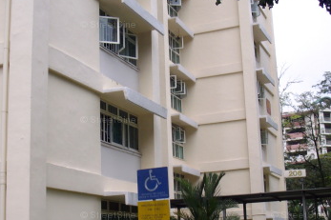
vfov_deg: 22.2
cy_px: 121
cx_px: 152
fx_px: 561
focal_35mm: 61
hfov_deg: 32.9
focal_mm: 6.2
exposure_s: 1/200
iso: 80
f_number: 5.6
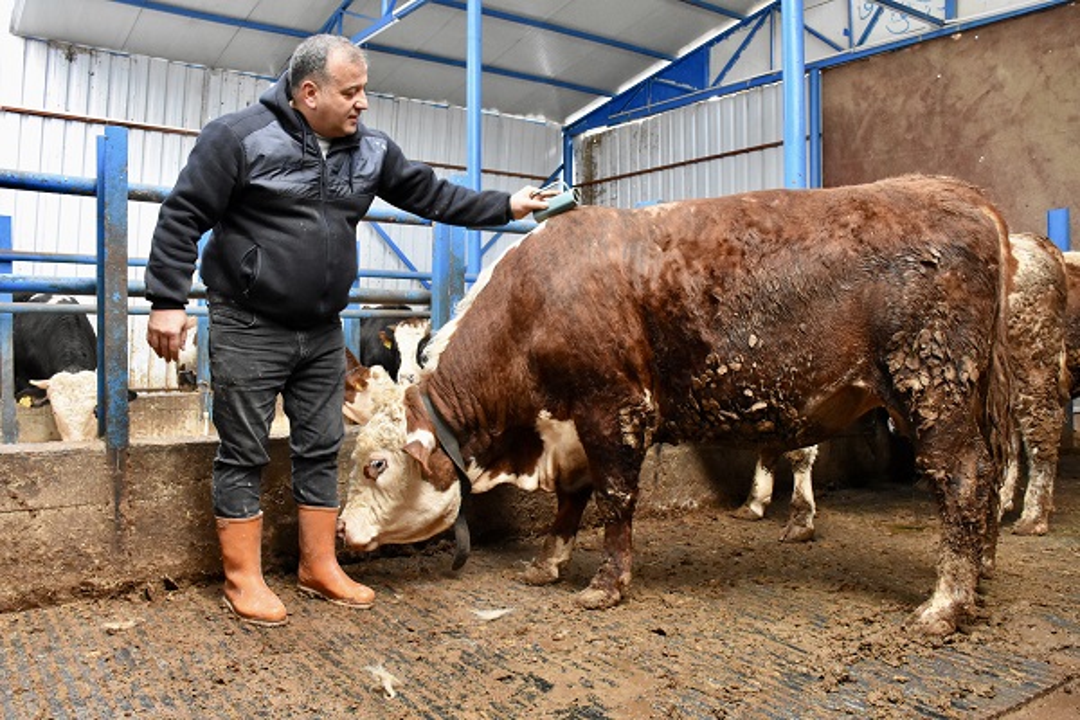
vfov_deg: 43.6
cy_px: 360
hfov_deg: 61.9
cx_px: 540
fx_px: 900
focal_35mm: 30
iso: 4000
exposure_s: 1/125
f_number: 5.6
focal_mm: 20
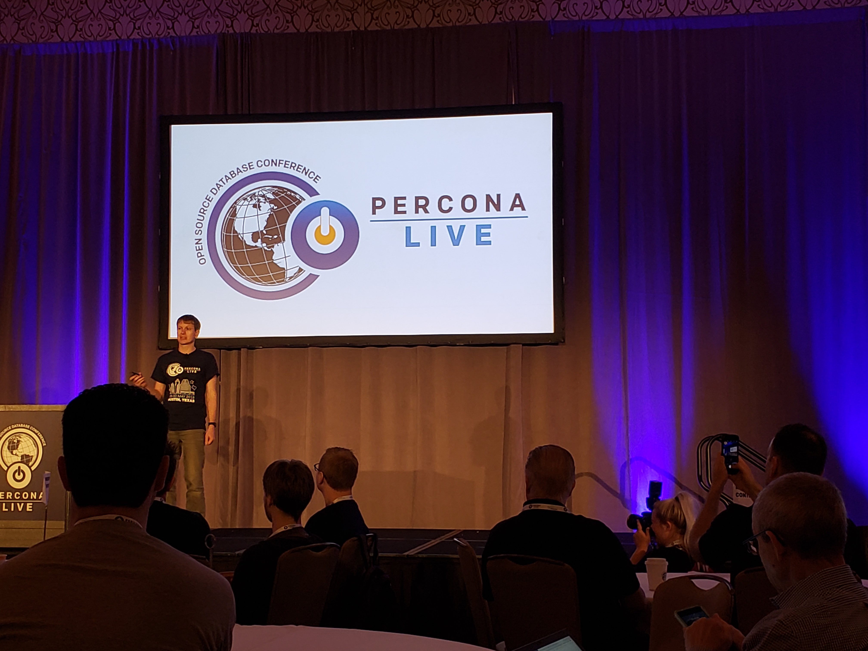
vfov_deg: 53.1
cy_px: 326
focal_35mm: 26
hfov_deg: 67.3
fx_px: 652
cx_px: 434
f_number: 2.4
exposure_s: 1/60
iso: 160
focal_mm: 4.3
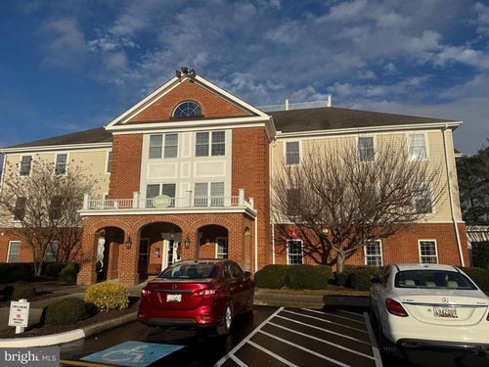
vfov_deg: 56.8
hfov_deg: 71.6
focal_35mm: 24
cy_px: 184
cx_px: 244
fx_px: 339
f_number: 1.78
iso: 80
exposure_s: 1/12346
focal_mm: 6.76
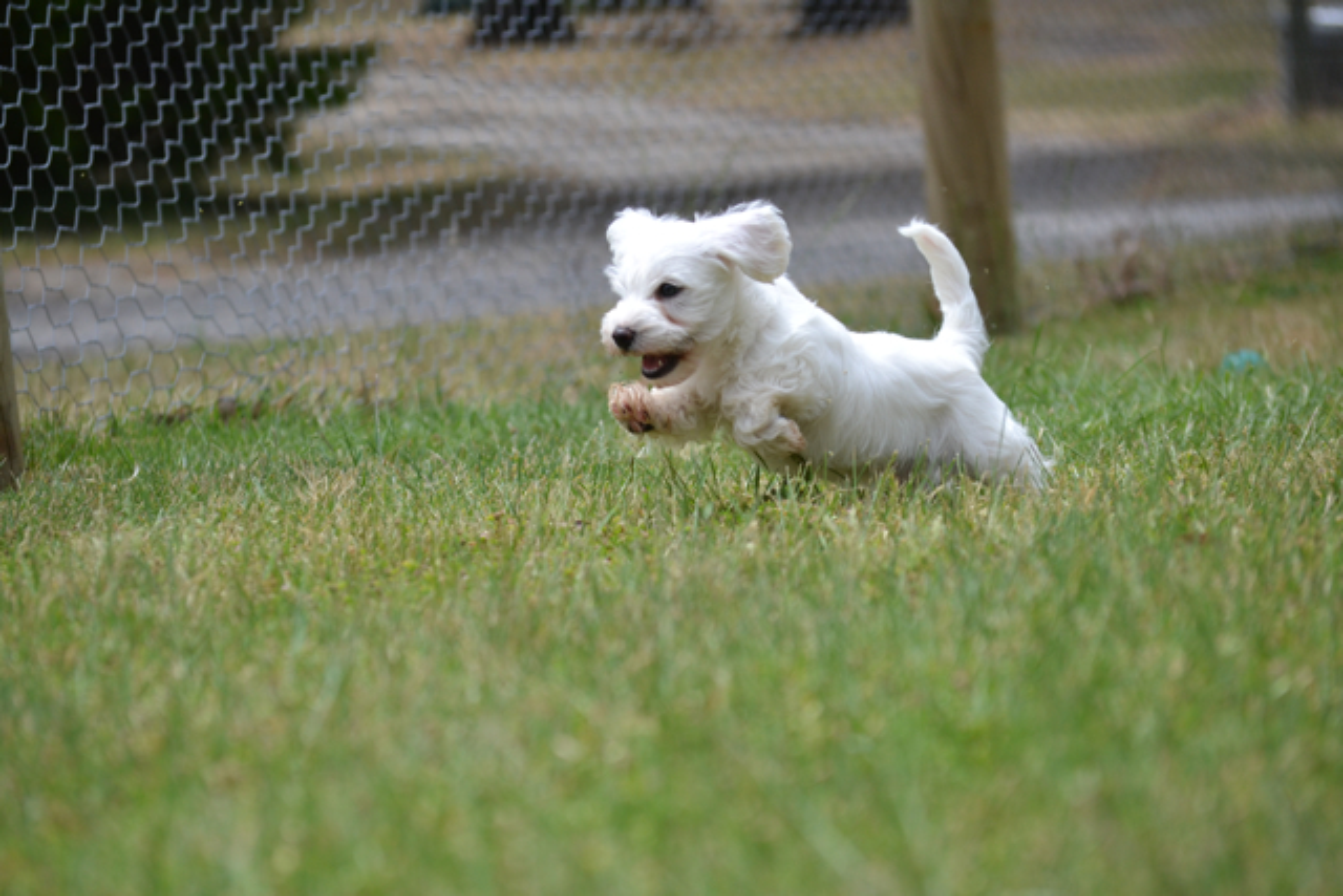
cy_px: 448
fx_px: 5709
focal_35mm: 153
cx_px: 672
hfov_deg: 13.4
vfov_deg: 9.0
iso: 400
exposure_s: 1/1600
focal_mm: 102
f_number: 5.6
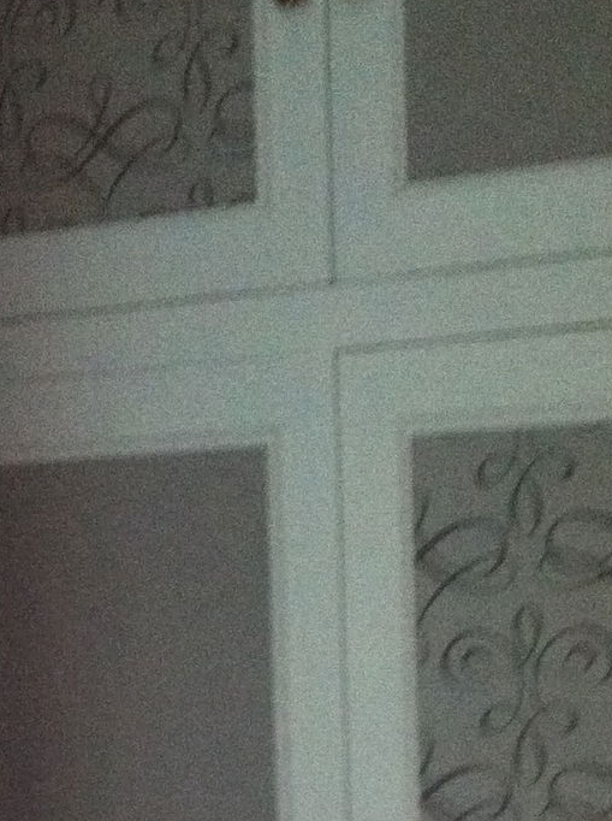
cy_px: 1033
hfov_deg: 13.4
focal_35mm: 110
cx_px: 222
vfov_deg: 17.0
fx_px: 2601
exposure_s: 1/15
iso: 500
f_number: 2.8
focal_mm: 3.85
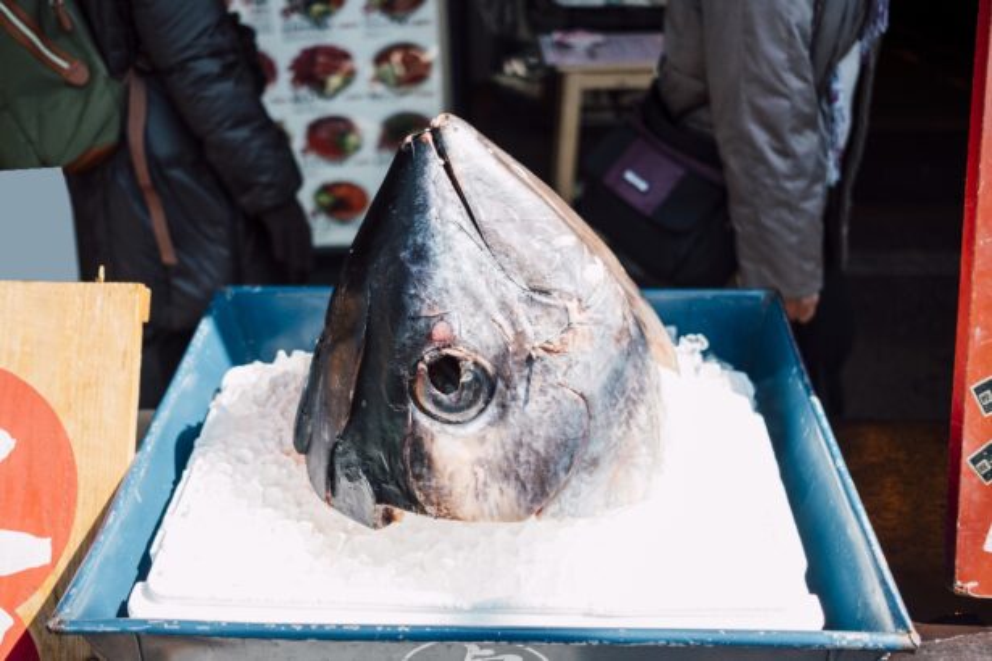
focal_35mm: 35
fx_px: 964
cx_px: 496
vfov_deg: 37.9
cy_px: 330
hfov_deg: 54.4
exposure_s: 1/1667
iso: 200
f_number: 2
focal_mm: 23
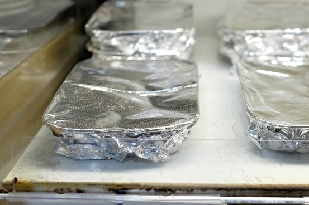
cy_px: 130
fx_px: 489
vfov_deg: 23.7
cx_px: 204
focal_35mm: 57
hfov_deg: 34.8
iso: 1600
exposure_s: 1/480
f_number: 3.2
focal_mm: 23
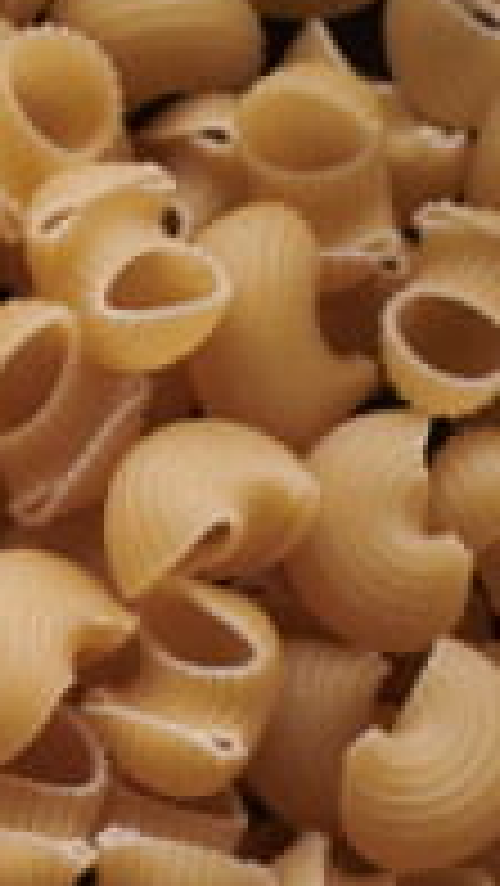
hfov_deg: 5.3
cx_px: -1230
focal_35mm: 213
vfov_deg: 9.9
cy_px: 1169
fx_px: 5014
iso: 160
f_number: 8
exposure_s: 1/100
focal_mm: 50
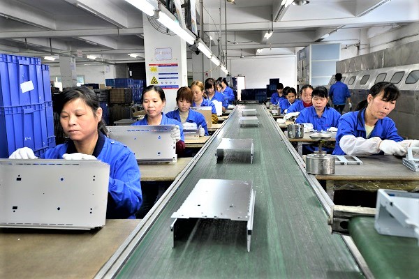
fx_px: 372
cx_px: 210
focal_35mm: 32
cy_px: 140
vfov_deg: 41.1
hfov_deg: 58.7
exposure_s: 1/25
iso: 800
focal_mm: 32
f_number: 6.3
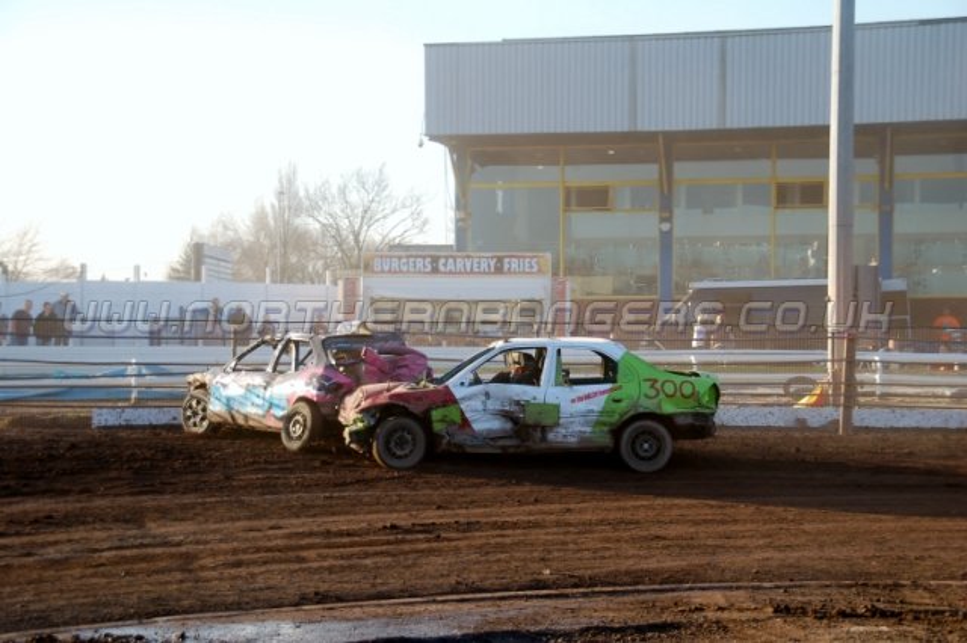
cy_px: 322
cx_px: 484
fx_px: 1852
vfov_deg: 19.7
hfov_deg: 29.3
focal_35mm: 69
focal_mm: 46
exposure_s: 1/500
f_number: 5
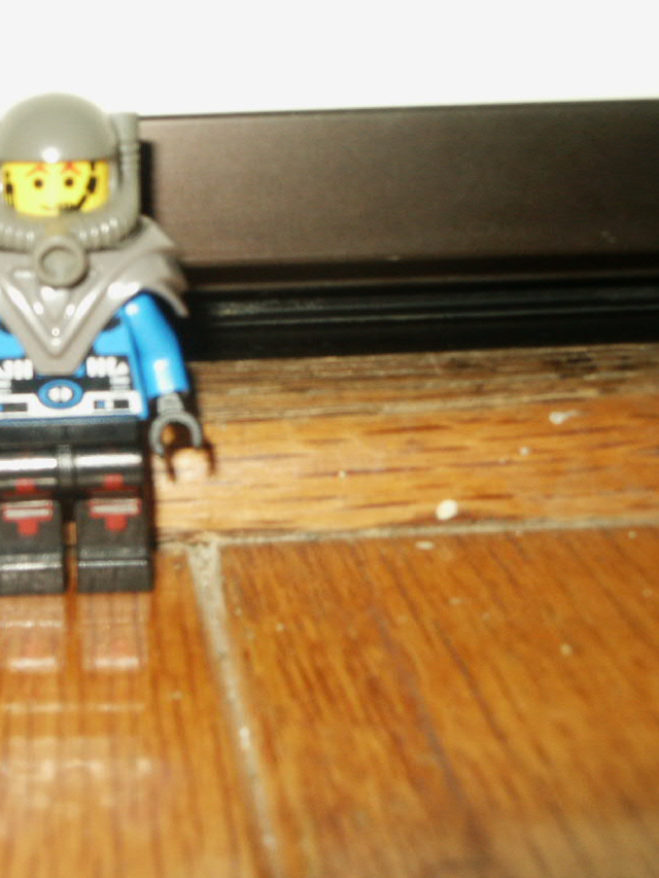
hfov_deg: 17.3
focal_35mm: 84
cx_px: 62
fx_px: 2132
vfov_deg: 23.3
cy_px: 399
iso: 200
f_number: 8
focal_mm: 11.73
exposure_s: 1/60
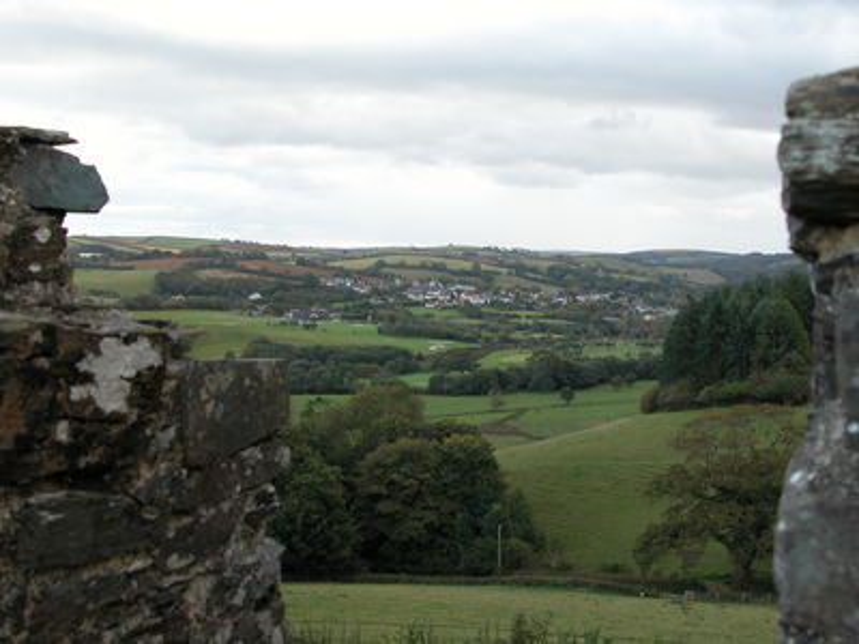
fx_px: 1241
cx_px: 430
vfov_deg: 29.1
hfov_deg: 38.2
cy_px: 322
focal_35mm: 50
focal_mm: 12.7
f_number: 4.3
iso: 100
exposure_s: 1/102
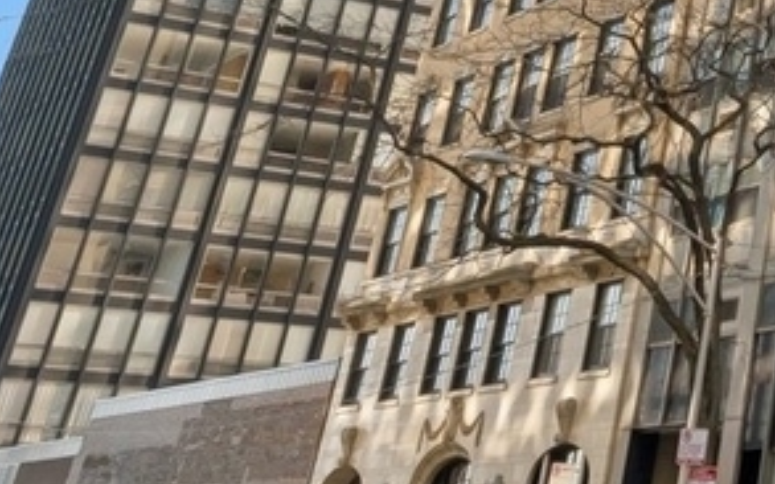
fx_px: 1668
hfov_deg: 21.0
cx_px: 1241
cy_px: -489
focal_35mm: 79
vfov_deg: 13.9
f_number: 11
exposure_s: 1/25
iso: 100
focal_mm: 14
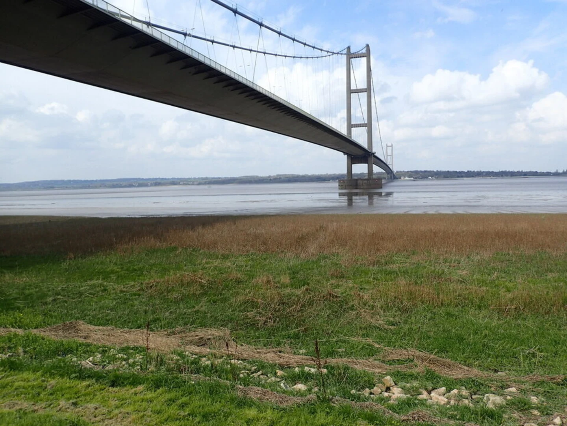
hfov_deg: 69.4
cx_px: 284
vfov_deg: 54.9
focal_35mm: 25
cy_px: 213
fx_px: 409
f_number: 8
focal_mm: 4.5
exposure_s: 1/200
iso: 100
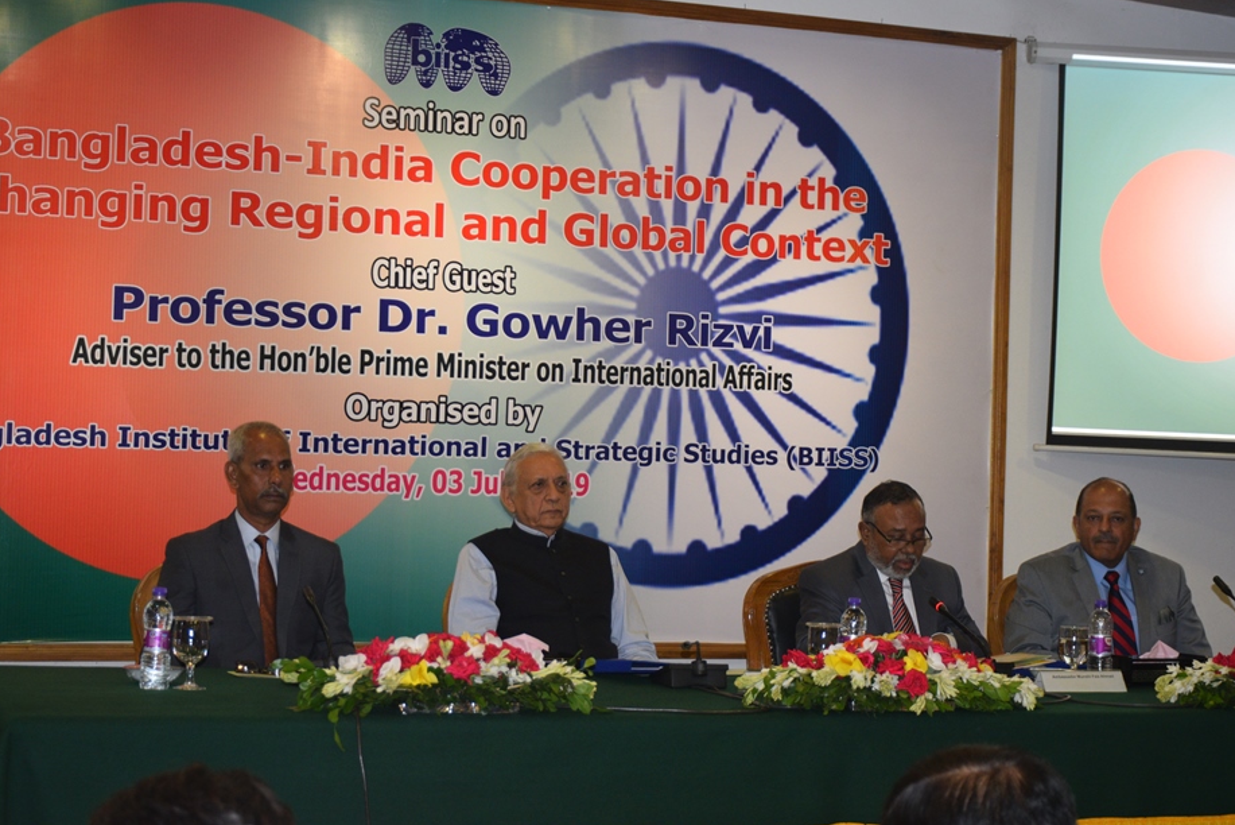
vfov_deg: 20.3
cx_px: 559
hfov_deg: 30.1
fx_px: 2299
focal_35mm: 67
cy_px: 396
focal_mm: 40
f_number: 4.5
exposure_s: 1/80
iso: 800
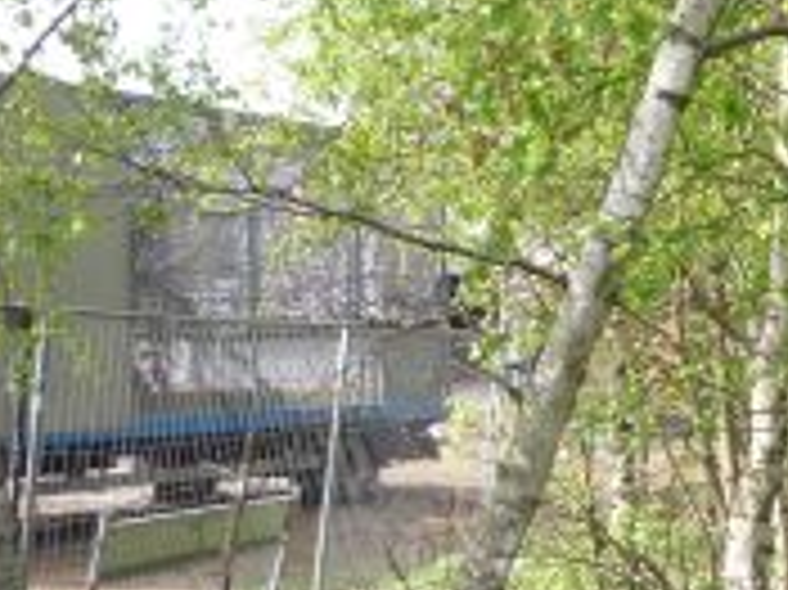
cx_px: 914
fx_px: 2002
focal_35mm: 88
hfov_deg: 20.9
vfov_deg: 16.7
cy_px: 450
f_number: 4
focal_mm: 5.2
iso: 100
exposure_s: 1/200
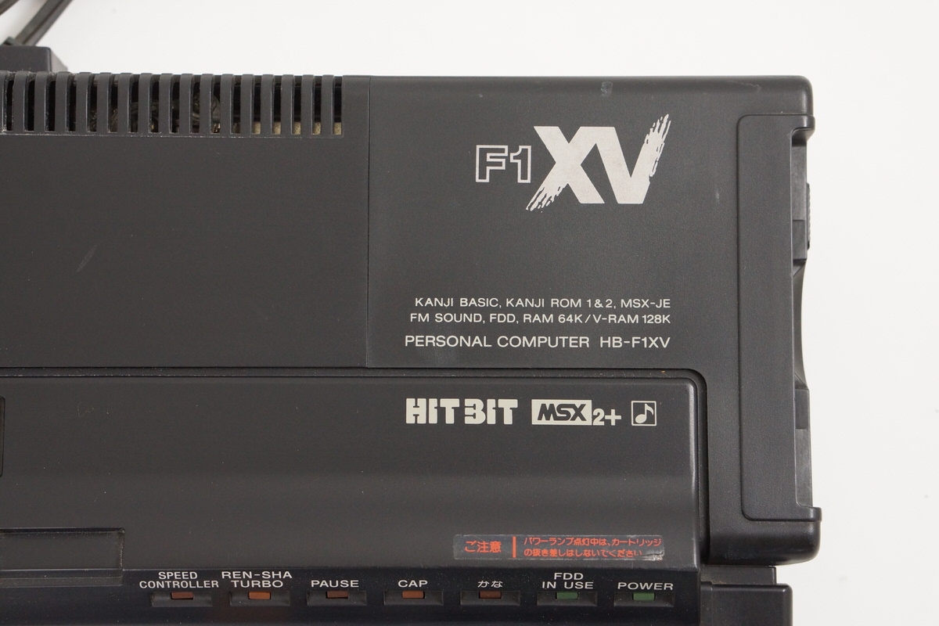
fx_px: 1956
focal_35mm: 75
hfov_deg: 27.0
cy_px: 313
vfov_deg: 18.2
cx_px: 470
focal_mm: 50
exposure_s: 1/80
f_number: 6.3
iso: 1600
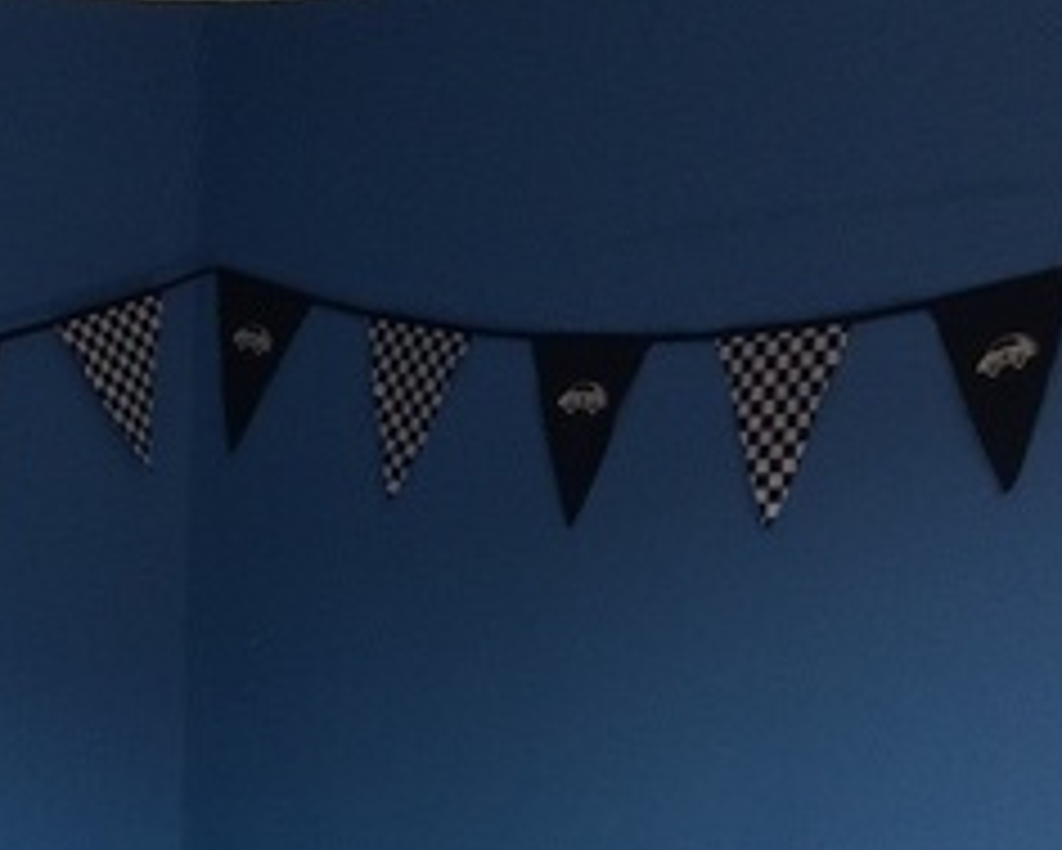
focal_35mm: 92
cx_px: 320
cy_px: 1412
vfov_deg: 15.0
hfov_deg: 20.7
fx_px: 2893
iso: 64
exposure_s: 1/100
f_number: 2.2
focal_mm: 4.15
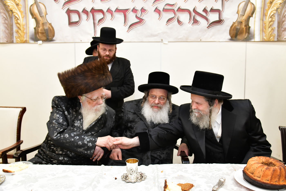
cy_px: 96
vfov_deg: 43.6
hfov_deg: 61.9
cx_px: 143
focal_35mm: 30
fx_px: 238
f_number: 5.6
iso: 3200
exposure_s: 1/100
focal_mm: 30
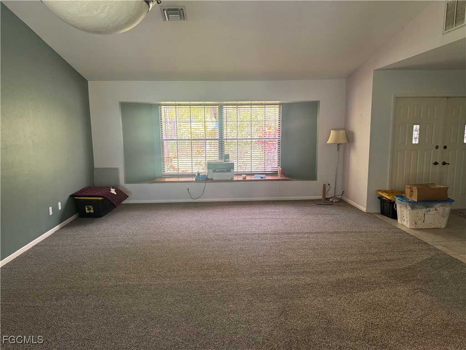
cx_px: 233
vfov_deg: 56.8
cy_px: 175
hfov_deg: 71.6
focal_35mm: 24
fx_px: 323
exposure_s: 1/60
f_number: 1.78
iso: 250
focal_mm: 6.76
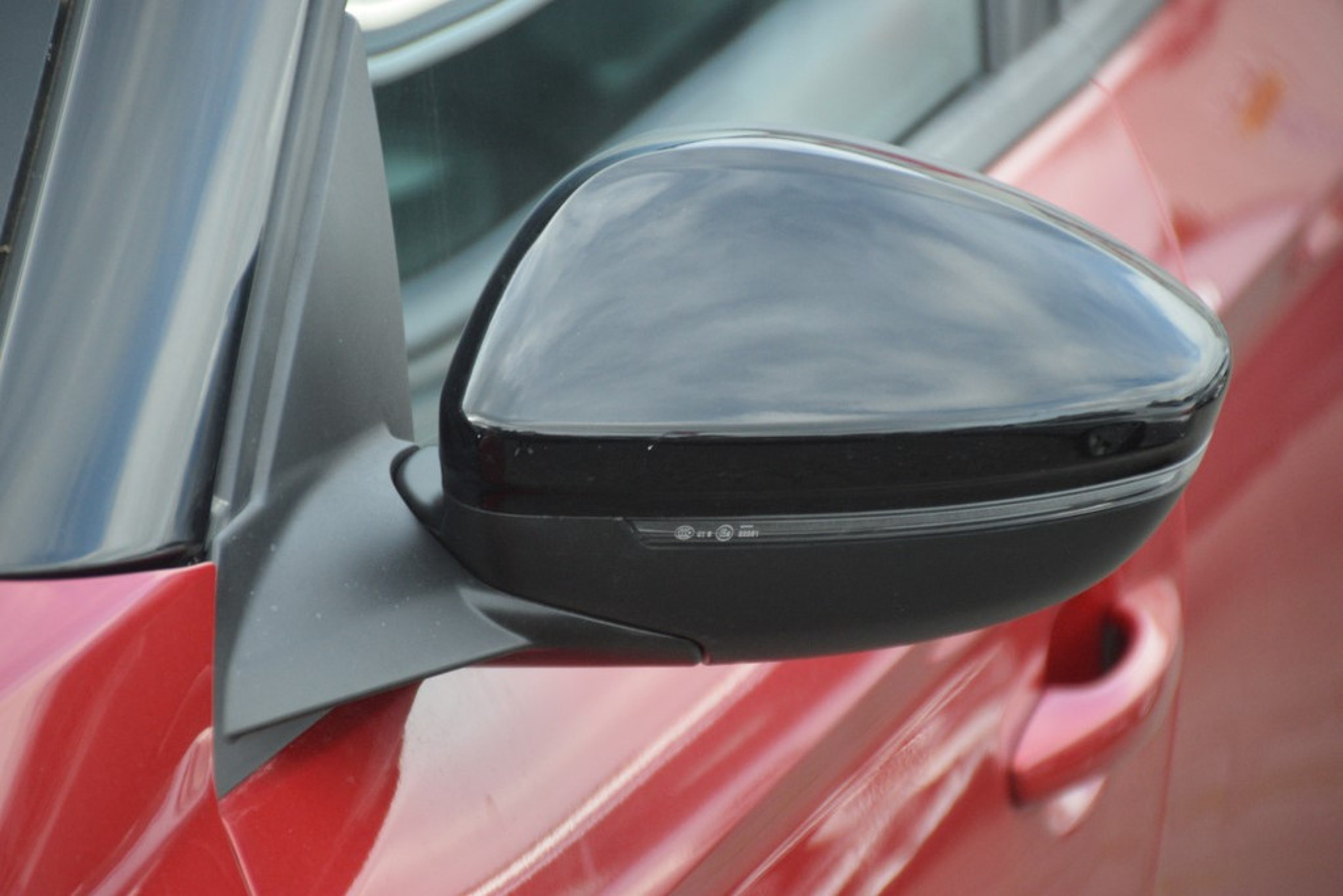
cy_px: 448
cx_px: 672
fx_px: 13991
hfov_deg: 5.5
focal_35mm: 375
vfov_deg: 3.7
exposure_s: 1/500
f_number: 6.3
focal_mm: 250
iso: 1600
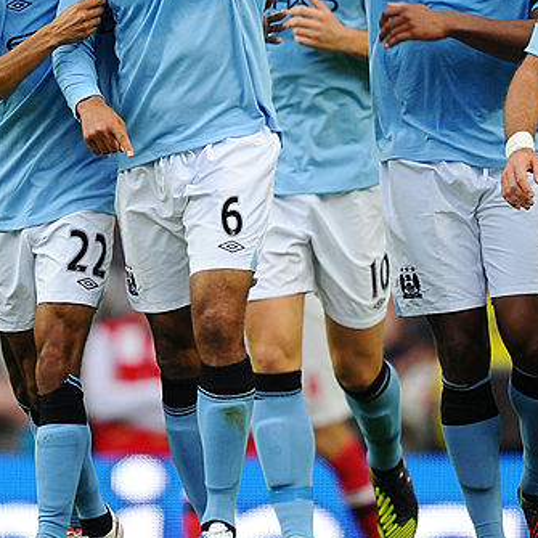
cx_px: 446
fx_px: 25110
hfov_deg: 1.2
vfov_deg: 1.2
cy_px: 89
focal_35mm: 1428
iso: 1000
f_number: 4
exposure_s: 1/500
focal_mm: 550
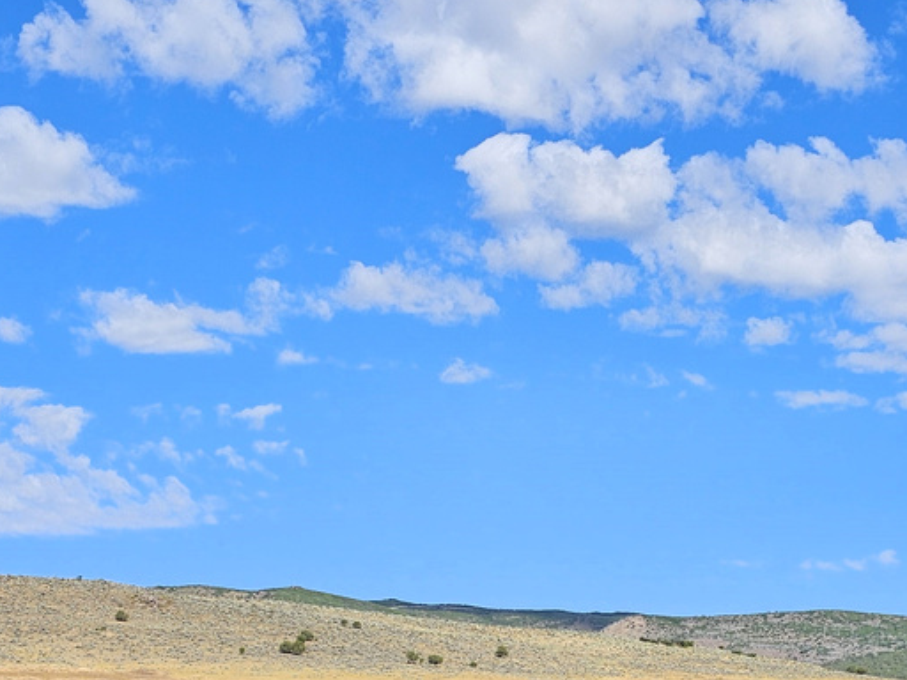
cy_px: 671
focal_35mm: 46
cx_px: 599
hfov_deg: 40.8
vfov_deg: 29.5
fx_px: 1205
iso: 10
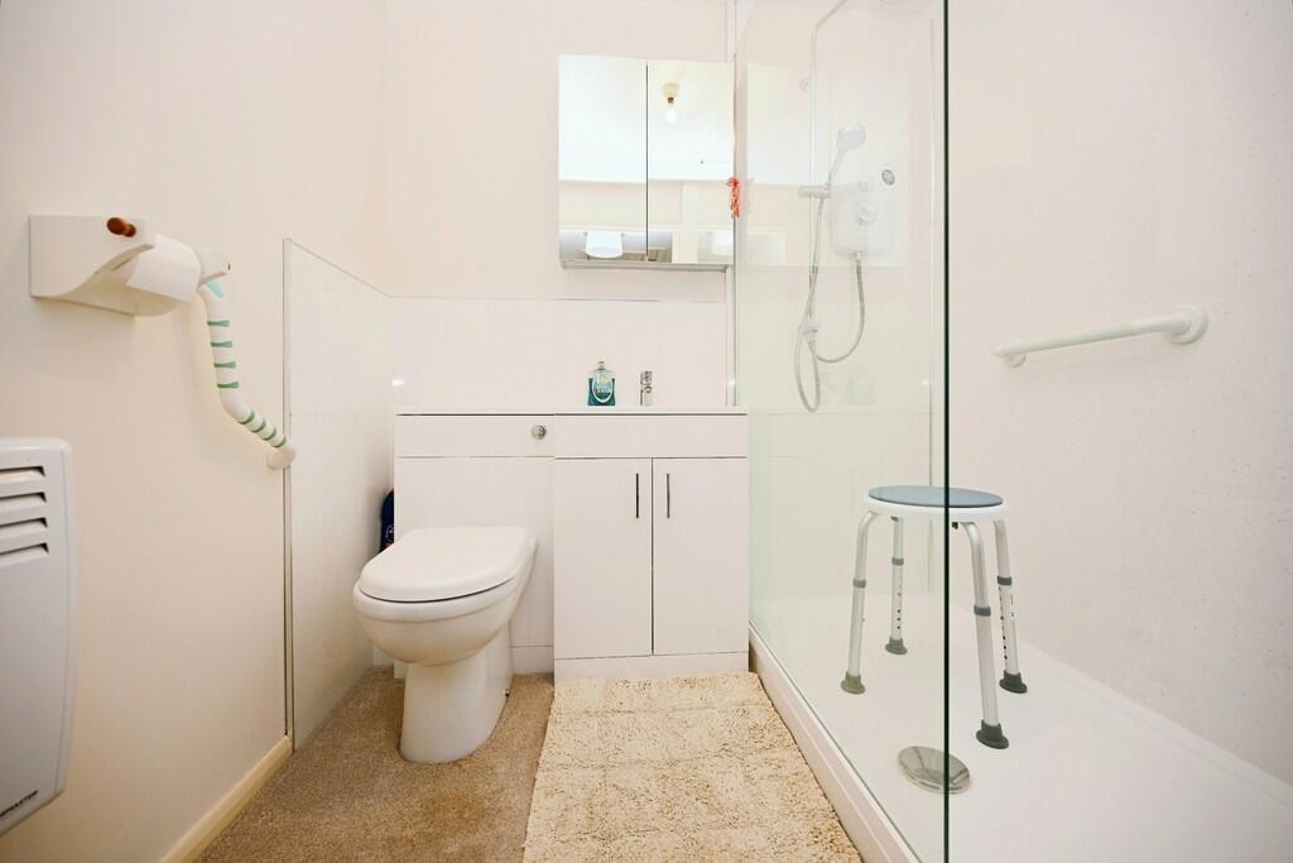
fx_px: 503
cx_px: 646
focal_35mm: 14
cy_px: 432
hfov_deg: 104.2
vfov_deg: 81.2
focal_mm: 14
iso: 560
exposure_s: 1/60
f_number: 4
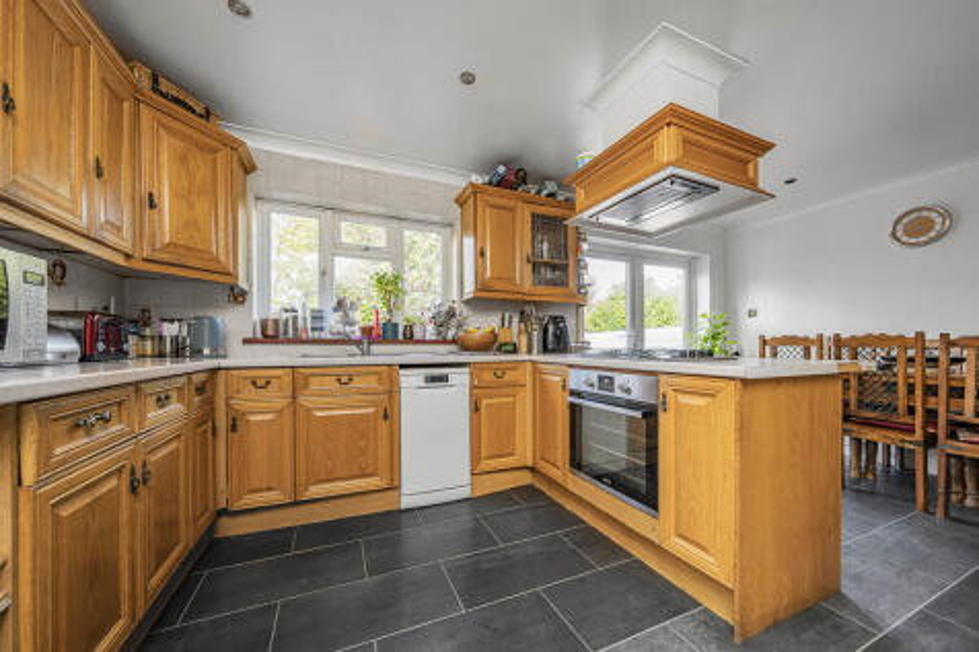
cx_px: 490
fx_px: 326
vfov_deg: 90.0
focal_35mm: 12
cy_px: 326
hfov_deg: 112.6
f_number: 9
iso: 320
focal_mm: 12
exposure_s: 1/8
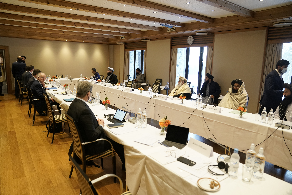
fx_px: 195
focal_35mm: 24
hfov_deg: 73.7
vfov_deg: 53.1
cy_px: 98
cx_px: 146
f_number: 2.8
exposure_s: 1/250
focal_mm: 24
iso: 4000
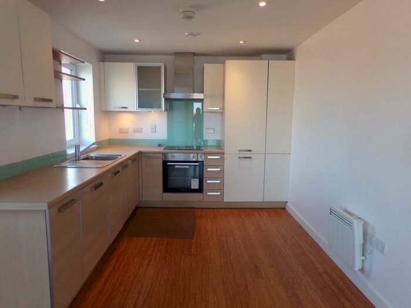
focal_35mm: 24
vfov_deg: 56.8
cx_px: 206
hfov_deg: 71.6
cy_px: 154
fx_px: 285
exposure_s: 1/42
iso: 100
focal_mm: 4.3
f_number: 3
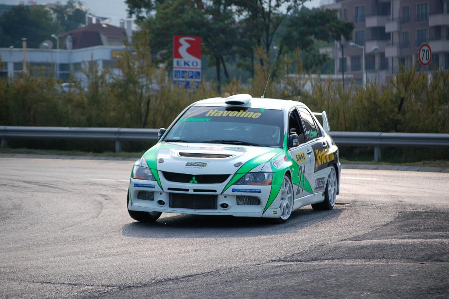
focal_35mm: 165
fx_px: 2056
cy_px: 150
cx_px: 224
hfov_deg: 12.5
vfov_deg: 8.3
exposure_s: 1/1000
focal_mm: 110
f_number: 4.8
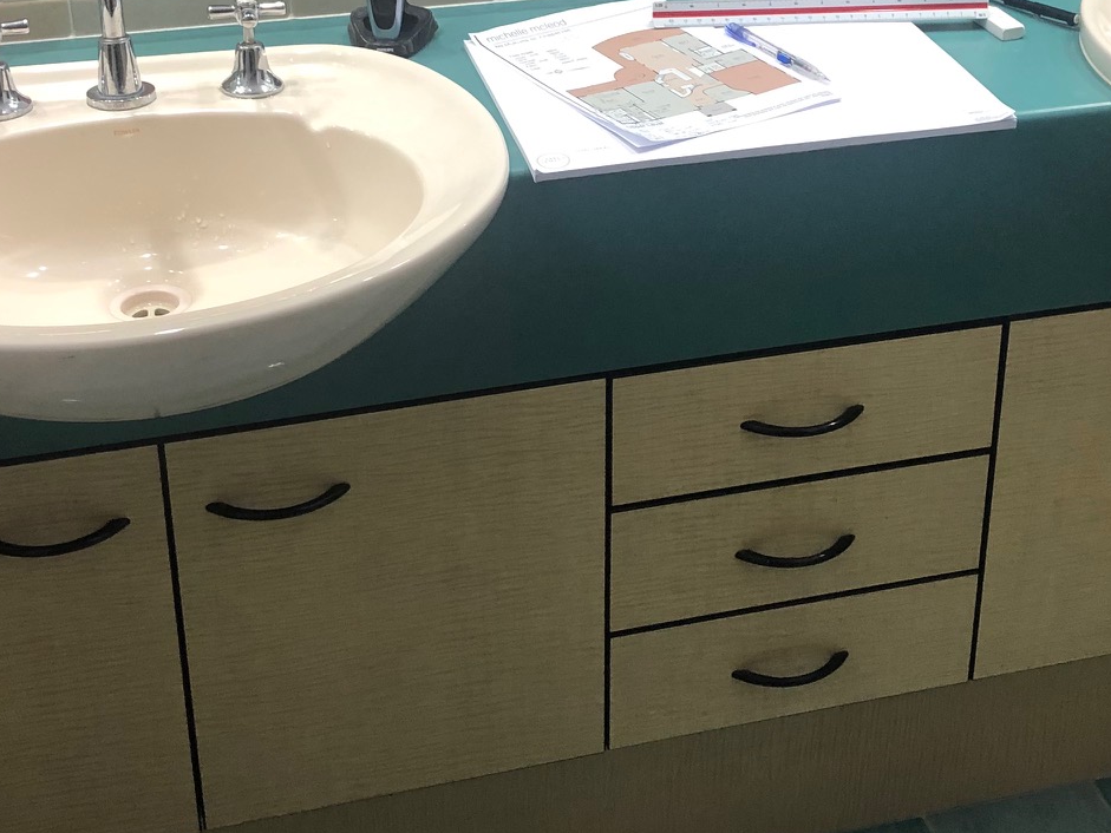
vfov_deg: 24.1
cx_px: 653
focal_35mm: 60
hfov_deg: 32.1
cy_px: 181
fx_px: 1926
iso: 40
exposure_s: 1/25
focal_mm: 3.99
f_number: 1.8
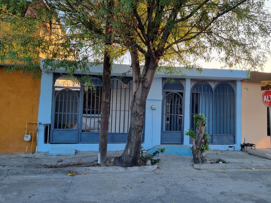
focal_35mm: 26
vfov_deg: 53.1
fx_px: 204
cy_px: 102
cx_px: 136
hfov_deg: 67.3
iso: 50
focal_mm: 5.4
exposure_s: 1/164
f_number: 1.8
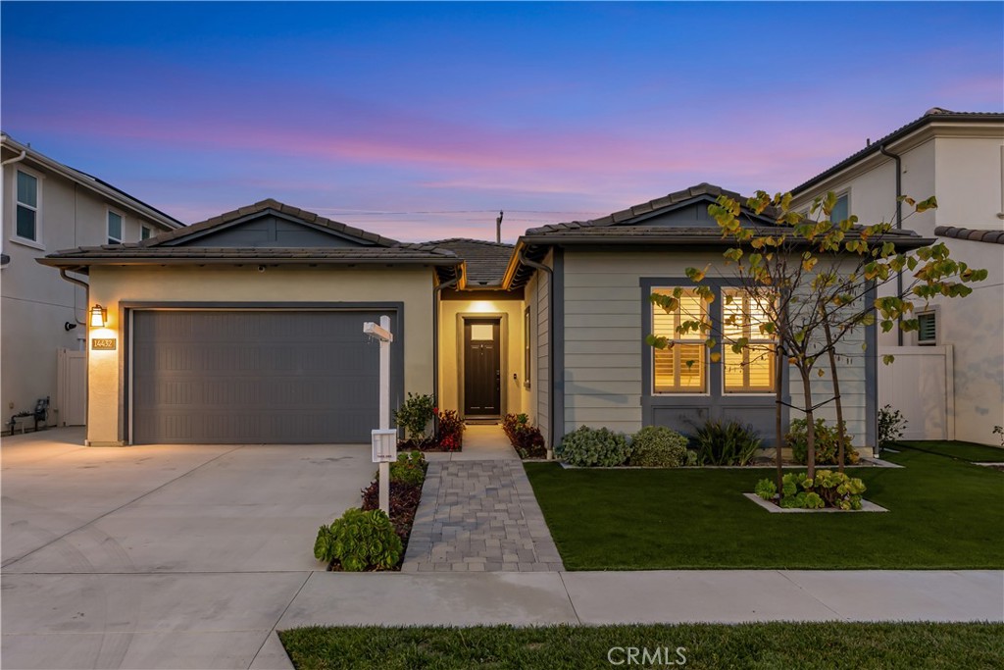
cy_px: 335
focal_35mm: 23
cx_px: 502
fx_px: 641
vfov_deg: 55.1
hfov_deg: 76.1
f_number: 5.6
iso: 100
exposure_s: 1
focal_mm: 15.5
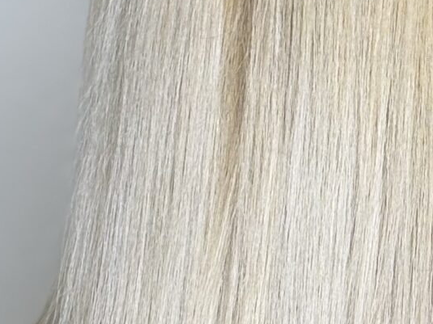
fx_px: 3114
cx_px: 381
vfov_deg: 5.9
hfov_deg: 7.9
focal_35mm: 249
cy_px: 325
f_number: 1.6
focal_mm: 5.96
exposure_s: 1/100
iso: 40
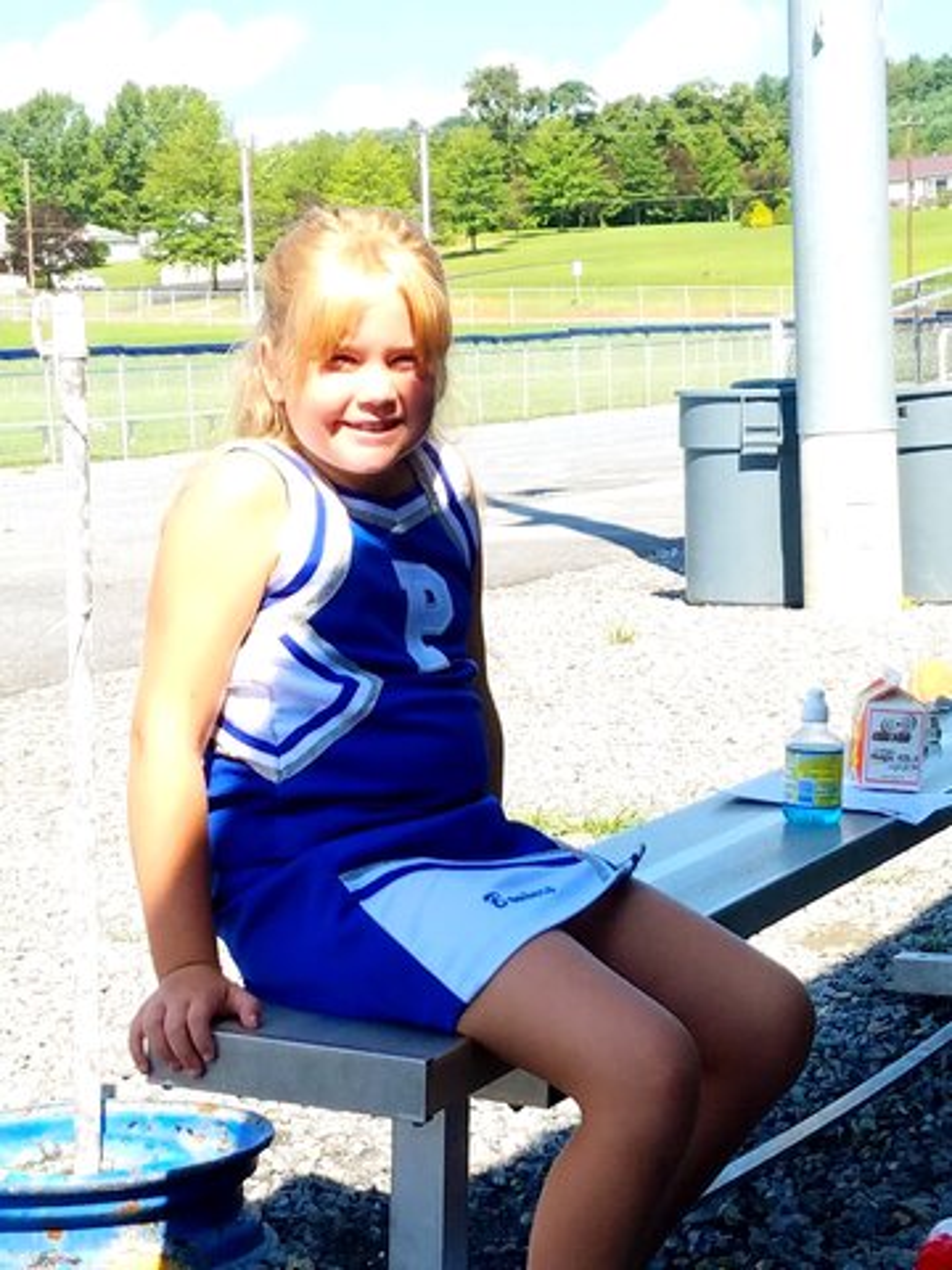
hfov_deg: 53.1
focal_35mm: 26
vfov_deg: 67.3
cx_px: 476
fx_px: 953
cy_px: 635
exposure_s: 1/1499
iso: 80
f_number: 1.7
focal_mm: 4.2
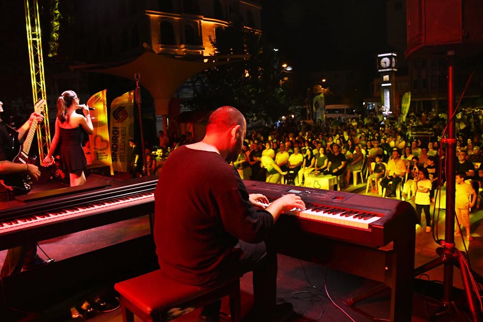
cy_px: 161
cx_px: 242
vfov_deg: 47.9
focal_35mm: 27
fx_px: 362
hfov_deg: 67.4
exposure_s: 1/125
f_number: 6.3
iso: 3200
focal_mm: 18
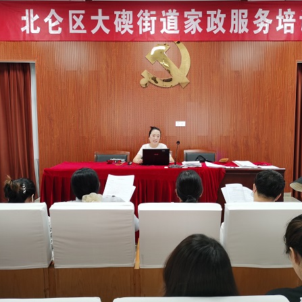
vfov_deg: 51.1
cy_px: 151
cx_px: 159
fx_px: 316
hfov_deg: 51.1
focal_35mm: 32
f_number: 1.8
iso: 200
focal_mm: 5.58
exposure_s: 1/100
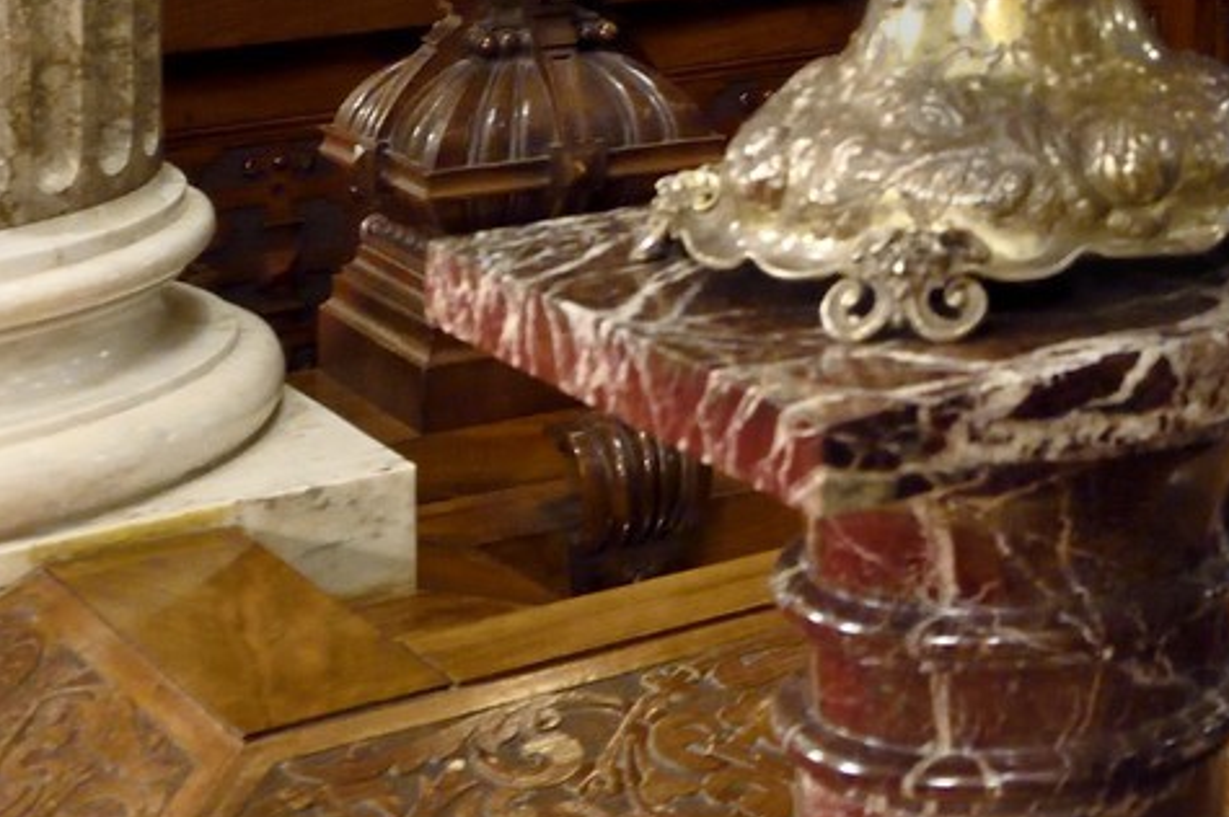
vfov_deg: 13.8
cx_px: 1775
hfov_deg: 19.8
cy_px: -502
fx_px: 3104
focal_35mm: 91
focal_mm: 27
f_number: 8
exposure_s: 1/10
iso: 4000
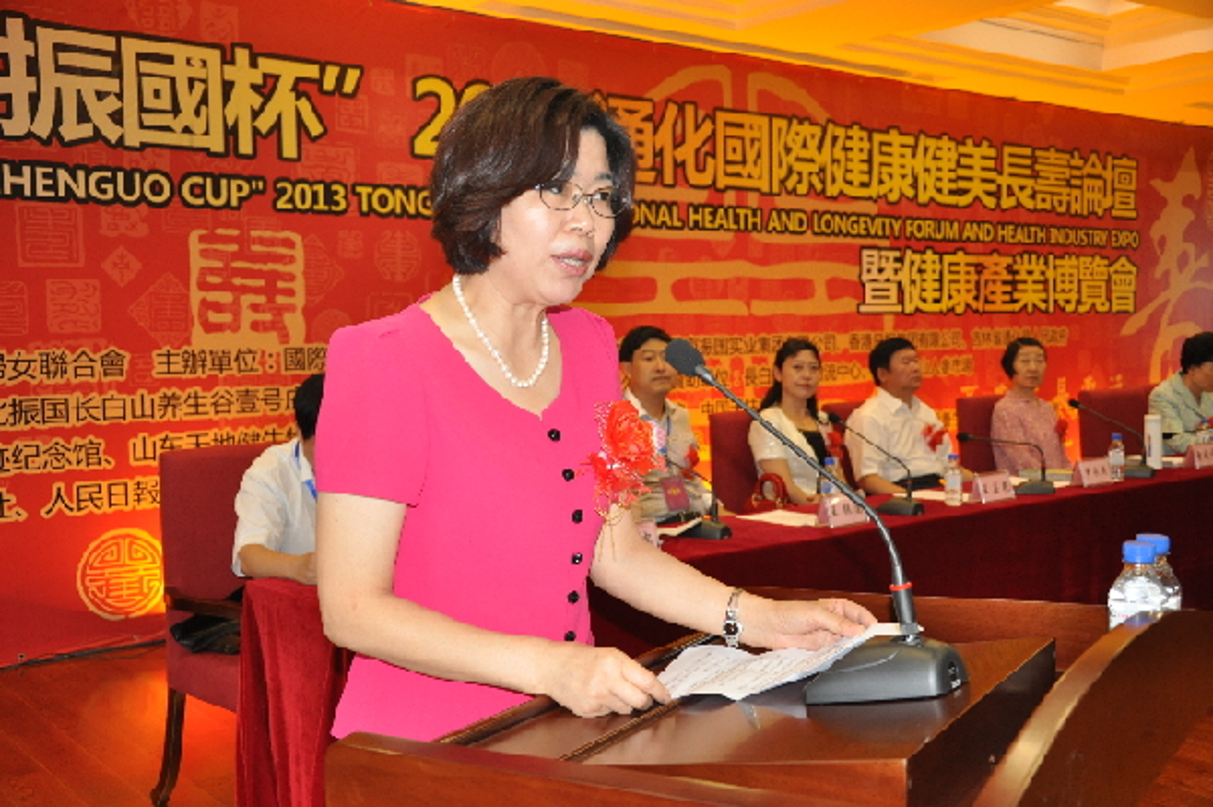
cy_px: 404
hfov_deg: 49.6
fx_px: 1313
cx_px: 606
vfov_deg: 34.2
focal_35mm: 39
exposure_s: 1/60
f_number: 4
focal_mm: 26
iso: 800
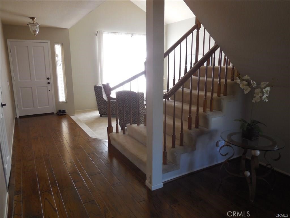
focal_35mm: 25
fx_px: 209
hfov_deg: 69.4
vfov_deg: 54.9
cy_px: 109
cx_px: 145
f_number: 3.1
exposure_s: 1/40
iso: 125
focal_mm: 4.5
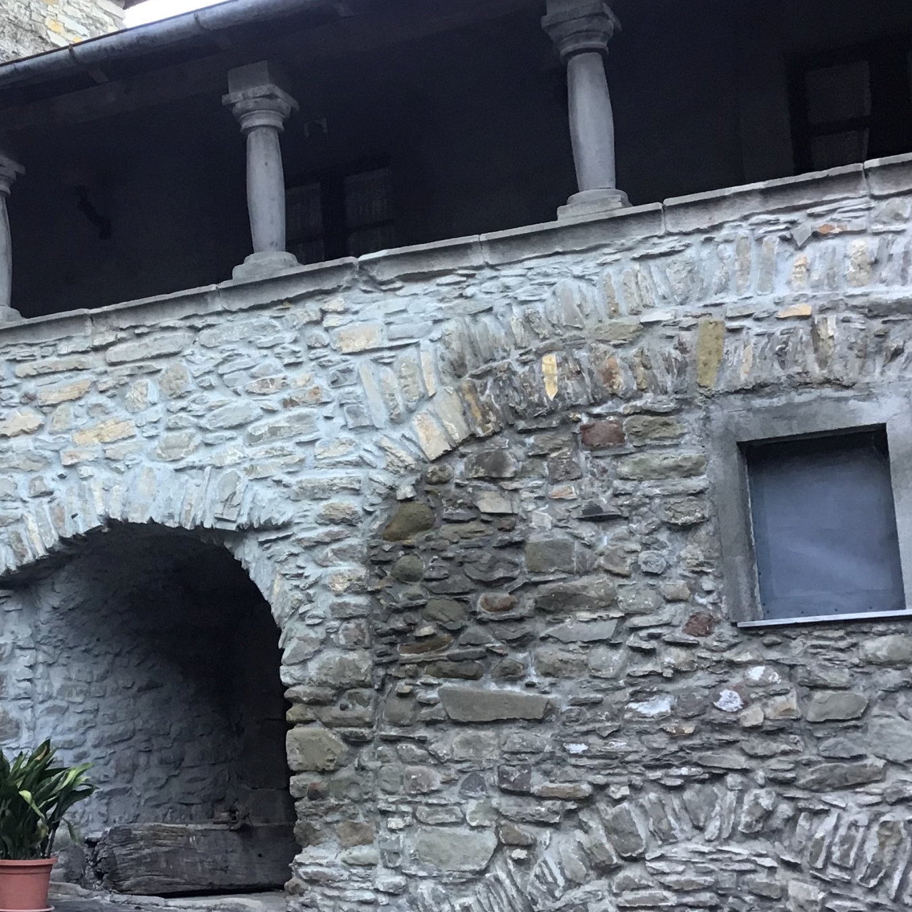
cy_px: 486
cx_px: 232
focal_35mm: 57
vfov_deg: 30.0
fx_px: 1699
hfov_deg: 29.6
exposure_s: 1/33
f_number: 2.4
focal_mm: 3.3
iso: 32
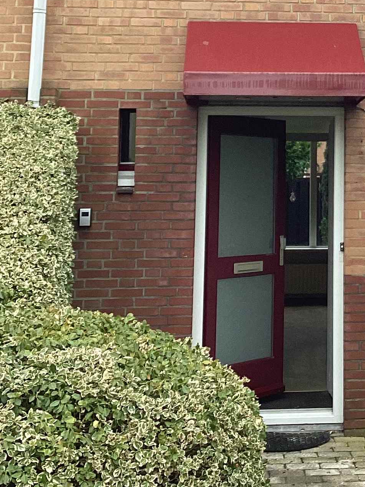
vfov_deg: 23.5
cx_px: 372
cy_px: 7
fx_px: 1125
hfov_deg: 17.9
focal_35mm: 80
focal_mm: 3.3
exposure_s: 1/100
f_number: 2.4
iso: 50
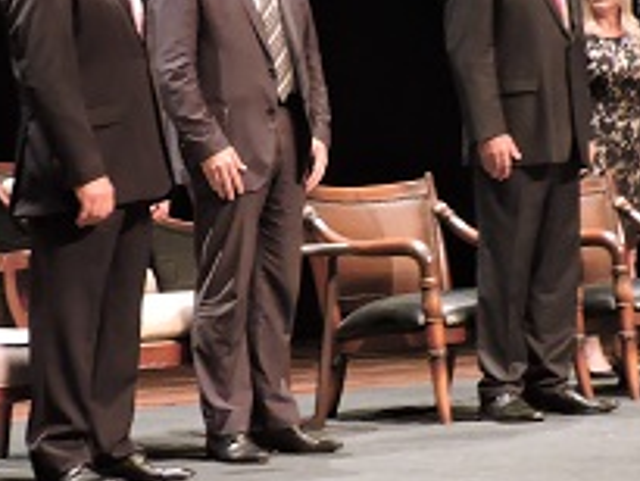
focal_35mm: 126
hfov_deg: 15.6
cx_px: 396
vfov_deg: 11.8
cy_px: 141
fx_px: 2331
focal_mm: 7.7
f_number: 3.4
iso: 800
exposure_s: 1/10
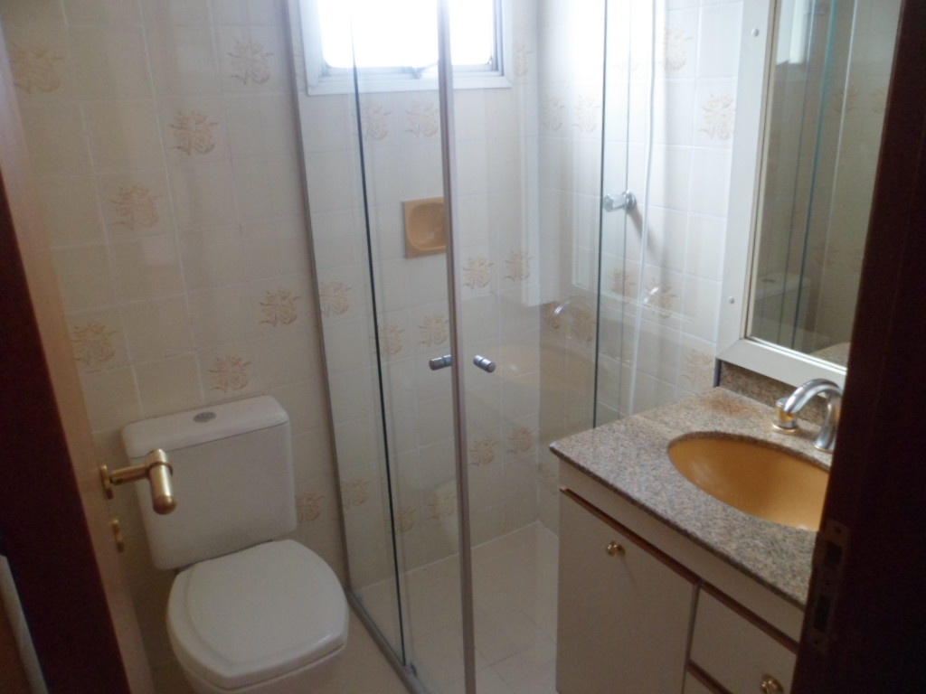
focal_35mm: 26
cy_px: 347
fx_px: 696
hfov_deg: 67.3
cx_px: 463
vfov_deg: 53.1
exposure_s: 1/45
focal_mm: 4.9
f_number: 3.3
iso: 320
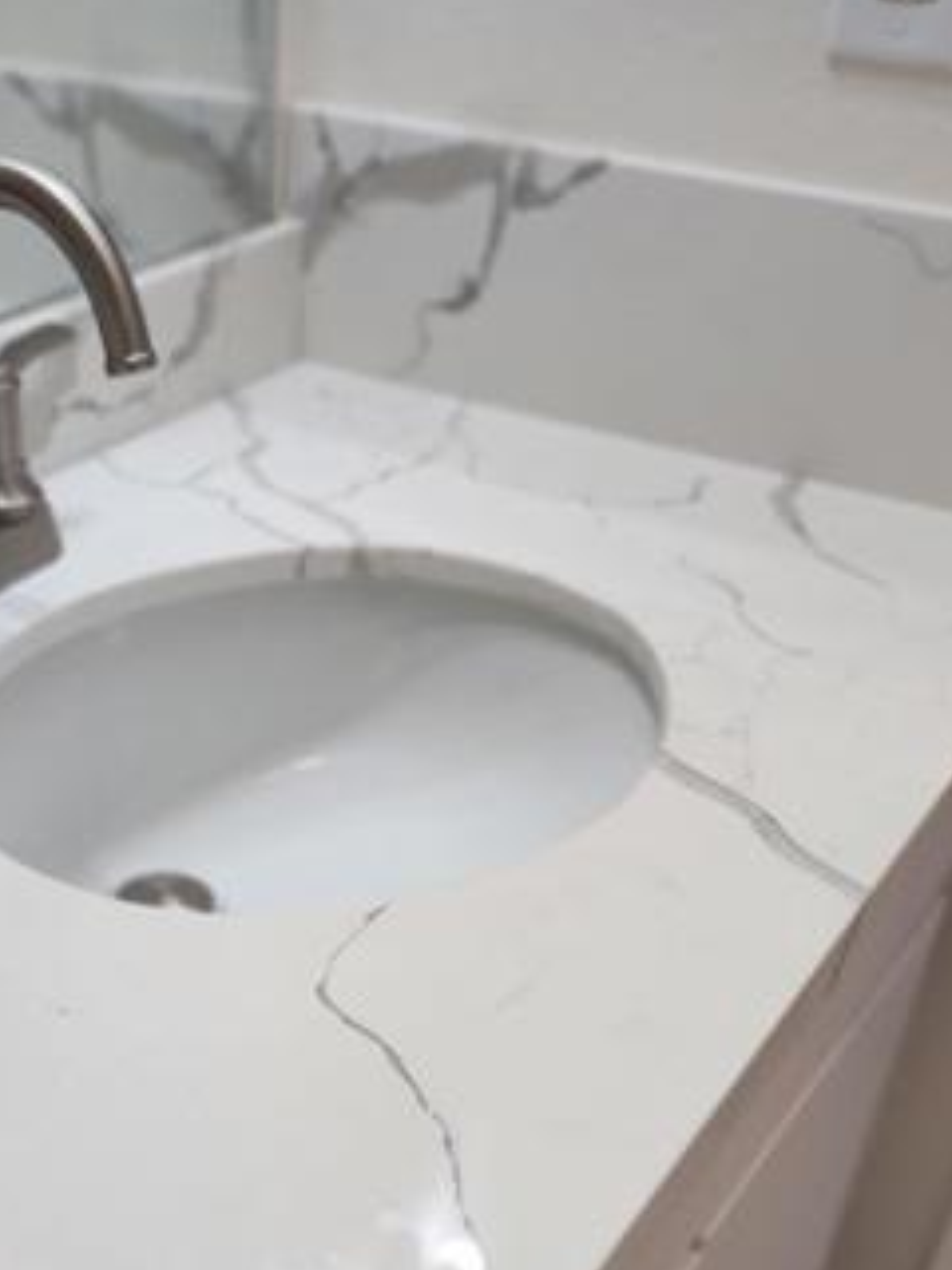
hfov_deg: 31.1
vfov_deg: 38.0
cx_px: 274
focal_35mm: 46
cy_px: 1183
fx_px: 1687
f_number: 1.8
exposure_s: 1/120
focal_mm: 6.4
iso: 125
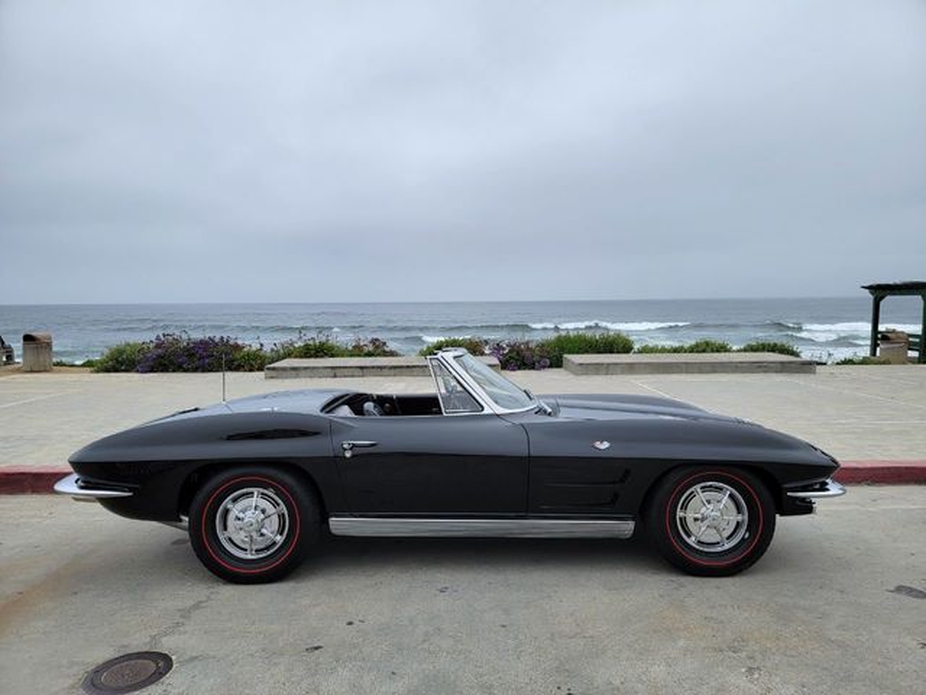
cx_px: 463
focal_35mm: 24
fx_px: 642
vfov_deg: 56.8
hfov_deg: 71.6
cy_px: 348
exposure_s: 1/970
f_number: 1.8
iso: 16
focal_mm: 6.7
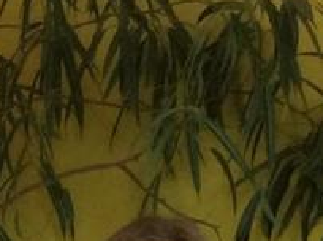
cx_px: -168
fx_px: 1955
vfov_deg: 6.5
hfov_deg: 9.2
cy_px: 671
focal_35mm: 210
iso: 80
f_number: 2.4
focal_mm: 3.3
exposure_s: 1/25
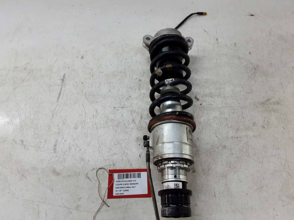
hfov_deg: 65.3
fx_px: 229
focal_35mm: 27
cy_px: 110
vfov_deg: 51.4
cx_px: 147
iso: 64
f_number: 1.9
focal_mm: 2.91
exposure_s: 1/50
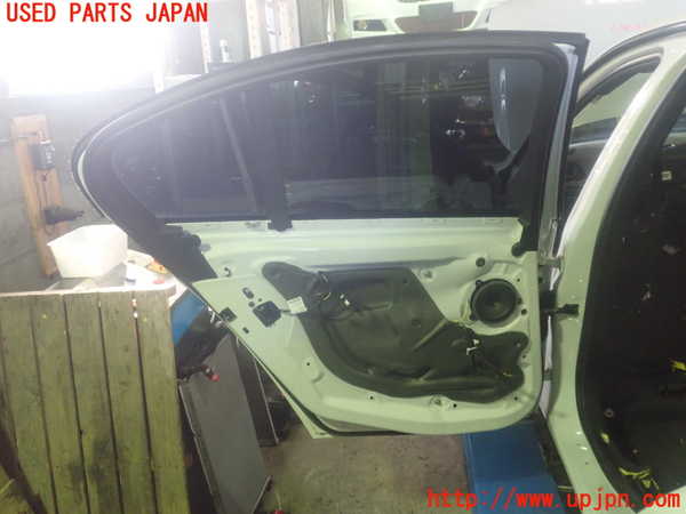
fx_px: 595
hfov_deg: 60.0
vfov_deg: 46.8
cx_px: 343
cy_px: 257
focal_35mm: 30
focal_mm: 5.5
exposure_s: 1/100
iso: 800
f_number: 2.3
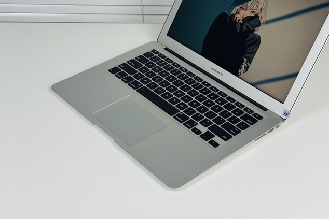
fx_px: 576
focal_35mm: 63
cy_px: 68
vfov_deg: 21.5
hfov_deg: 31.8
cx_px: 194
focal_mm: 6.76
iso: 50
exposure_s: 1/209
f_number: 1.78
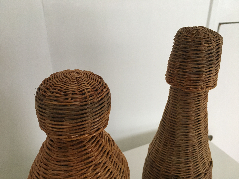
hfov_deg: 61.7
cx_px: 120
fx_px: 200
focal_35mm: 29
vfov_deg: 48.2
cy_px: 90
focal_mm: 4.15
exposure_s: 1/30
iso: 125
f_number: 2.2
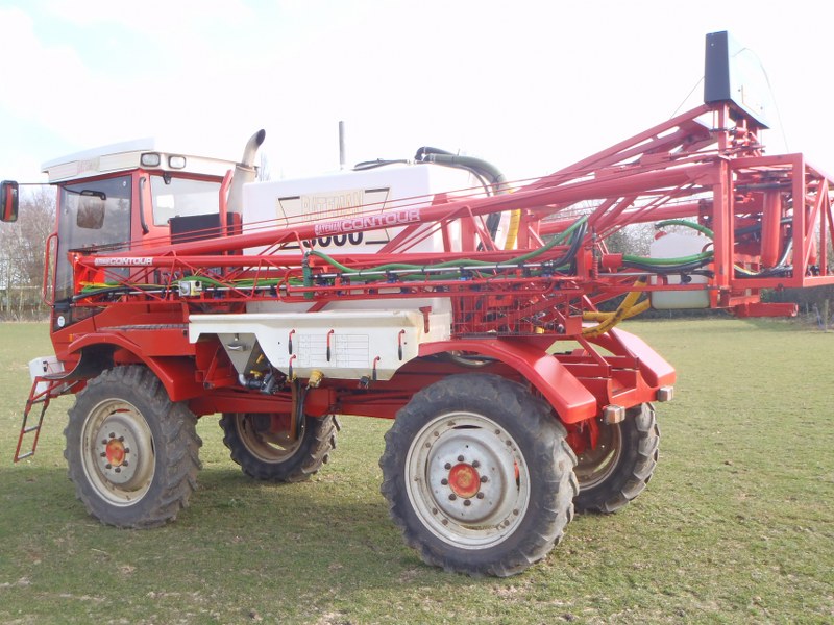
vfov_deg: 39.7
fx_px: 867
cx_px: 417
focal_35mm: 36
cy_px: 312
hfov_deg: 51.4
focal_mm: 6.53
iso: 80
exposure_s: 1/100
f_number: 5
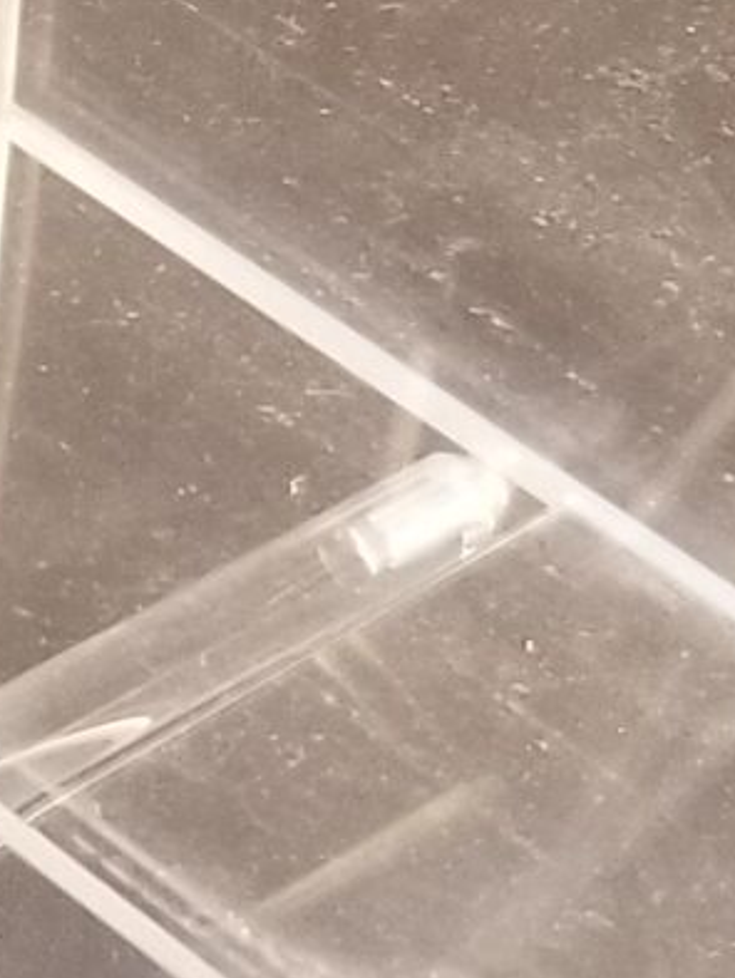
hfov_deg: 7.8
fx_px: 5373
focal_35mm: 190
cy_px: 541
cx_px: -57
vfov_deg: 10.4
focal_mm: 4.25
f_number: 1.7
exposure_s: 1/50
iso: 200
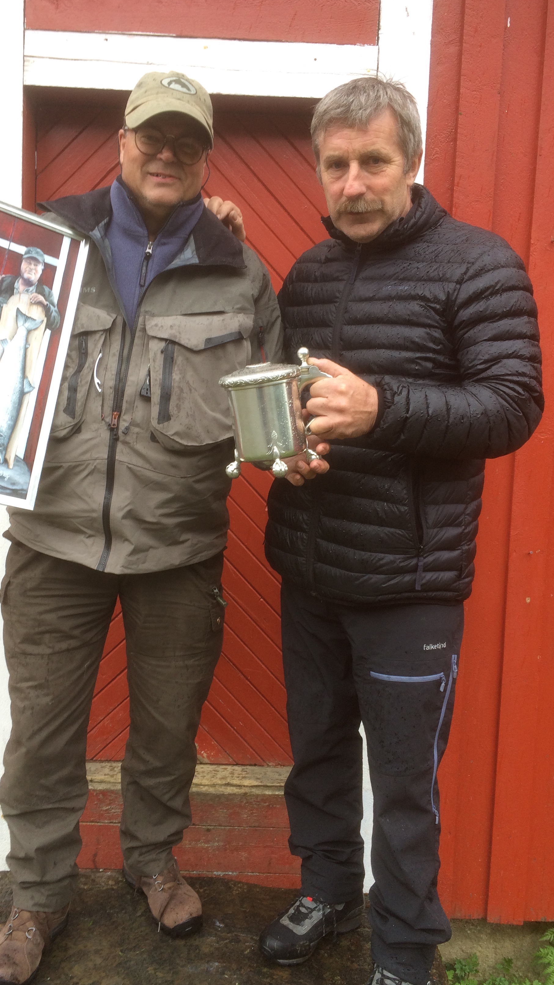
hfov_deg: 36.6
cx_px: 242
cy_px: 495
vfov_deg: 61.0
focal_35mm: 32
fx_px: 836
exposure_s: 1/50
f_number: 2.2
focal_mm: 4.15
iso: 50
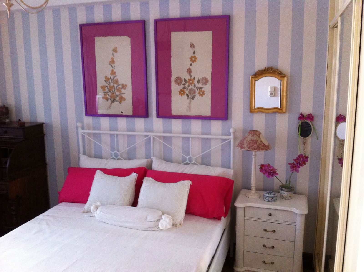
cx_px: 182
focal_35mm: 35
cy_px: 136
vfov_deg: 40.6
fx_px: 367
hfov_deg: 52.7
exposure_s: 1/15
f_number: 2.8
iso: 250
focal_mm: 3.85
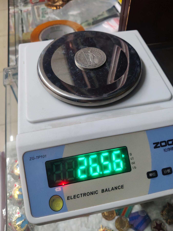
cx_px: 86
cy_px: 116
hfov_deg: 53.1
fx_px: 173
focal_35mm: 26
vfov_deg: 67.3
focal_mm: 4.84
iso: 652
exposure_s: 1/60
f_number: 1.88
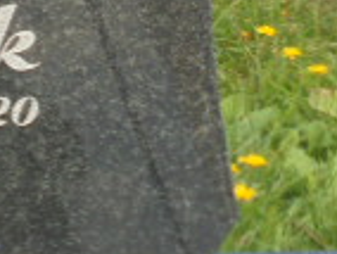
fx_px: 2457
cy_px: -116
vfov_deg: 5.9
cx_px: -337
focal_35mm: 252
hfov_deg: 7.5
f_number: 5.2
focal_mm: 10.1
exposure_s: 1/160
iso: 100
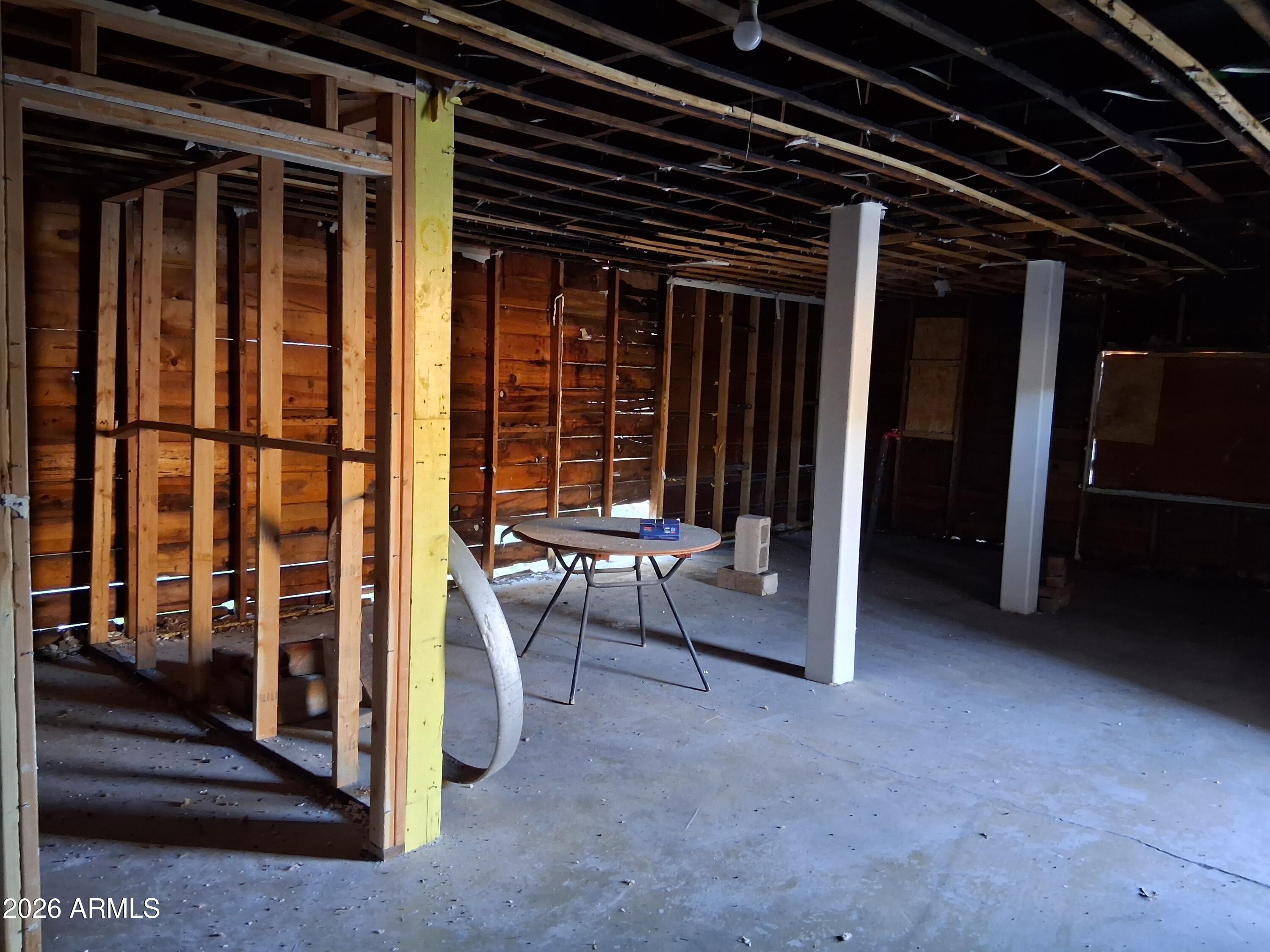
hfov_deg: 67.3
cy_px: 476
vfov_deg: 53.1
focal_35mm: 26
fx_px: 954
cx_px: 635
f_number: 1.8
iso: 500
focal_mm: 3.98
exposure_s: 1/25
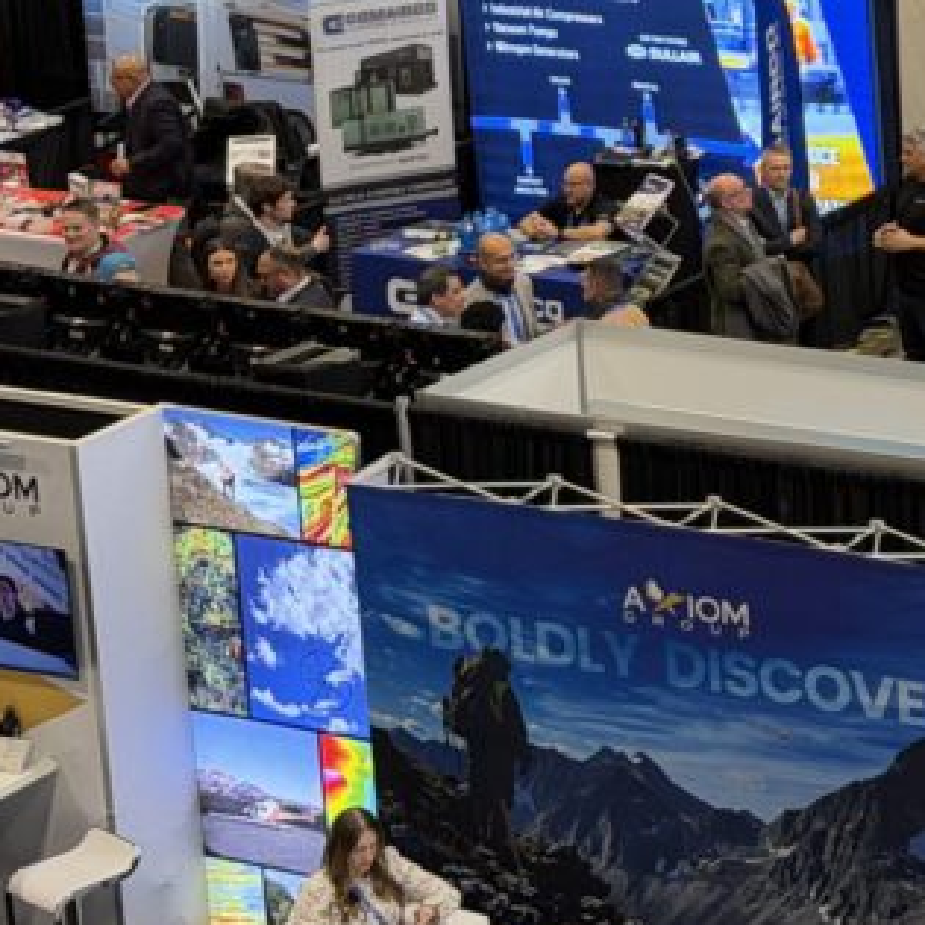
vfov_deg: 12.5
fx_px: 4172
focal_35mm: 138
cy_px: 23
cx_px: 1498
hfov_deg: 11.9
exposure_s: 1/120
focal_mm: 6.76
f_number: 1.78
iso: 125
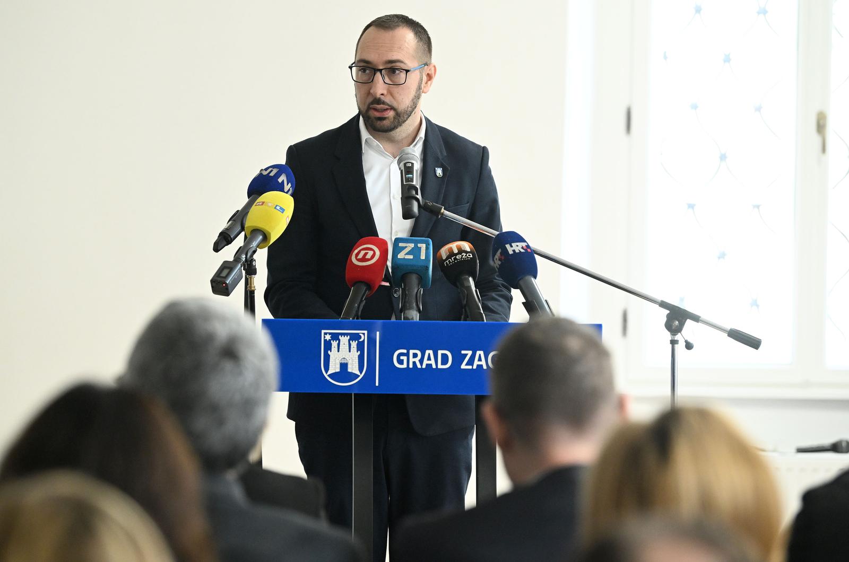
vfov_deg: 8.5
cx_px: 424
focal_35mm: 160
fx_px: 3766
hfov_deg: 12.9
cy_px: 281
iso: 4000
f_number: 4
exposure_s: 1/160
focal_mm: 160
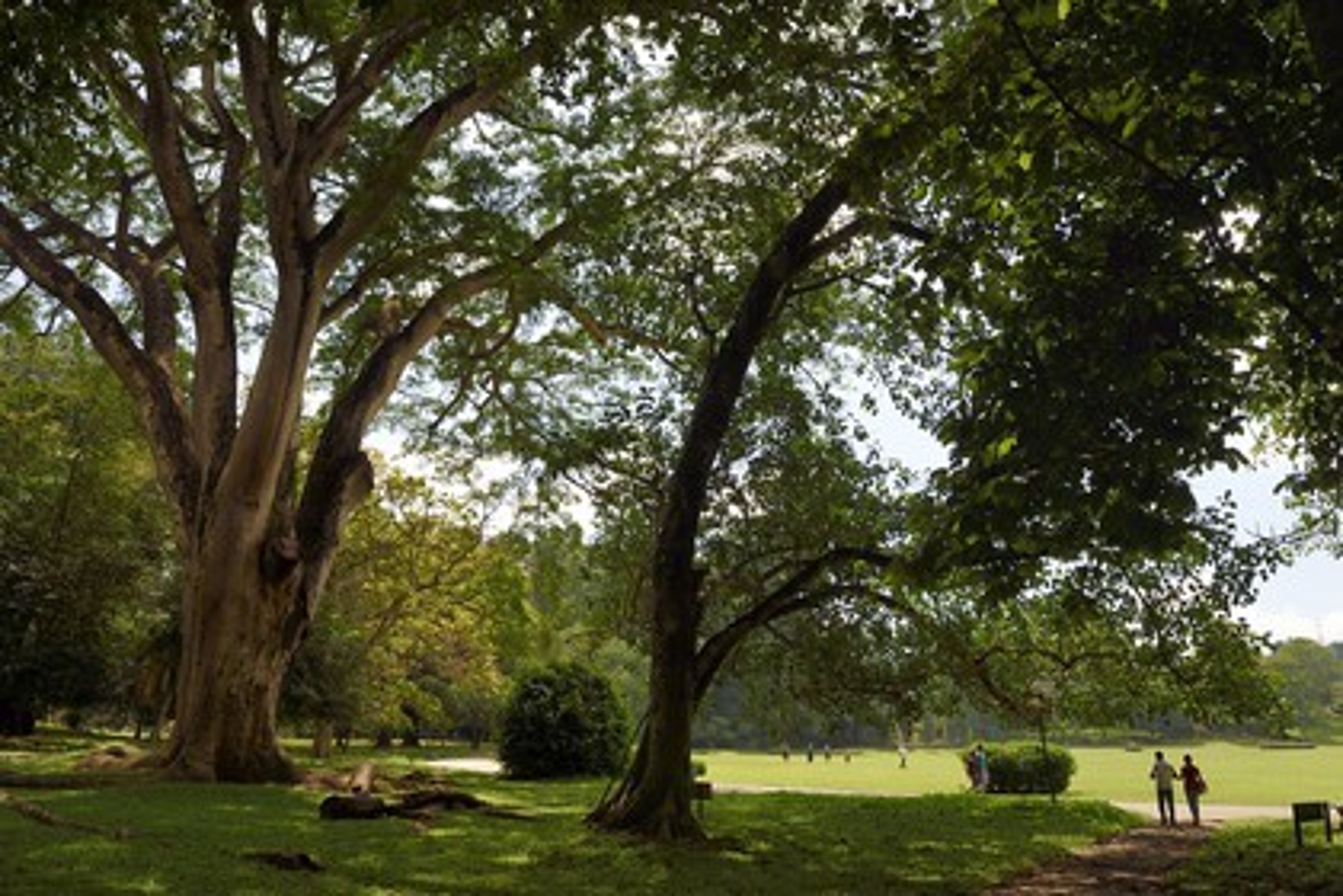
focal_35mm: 27
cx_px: 672
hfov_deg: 67.4
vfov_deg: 47.9
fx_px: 1007
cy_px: 448
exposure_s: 1/160
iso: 200
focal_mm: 27
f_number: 11
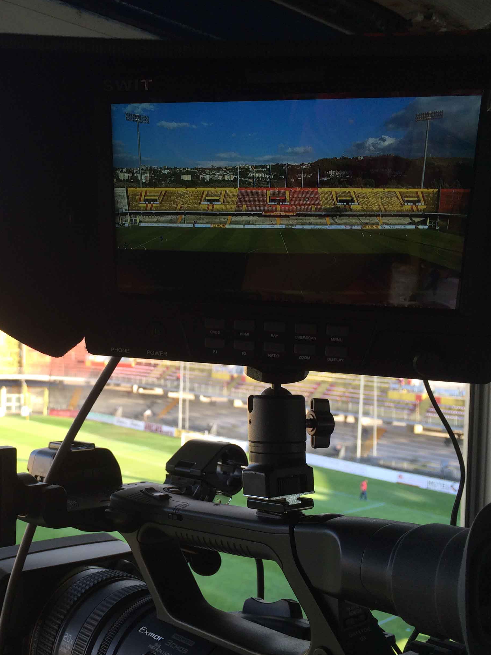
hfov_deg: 36.1
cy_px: 328
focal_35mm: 39
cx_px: 133
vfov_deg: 47.9
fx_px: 738
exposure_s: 1/193
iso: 32
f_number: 2.2
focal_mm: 4.15
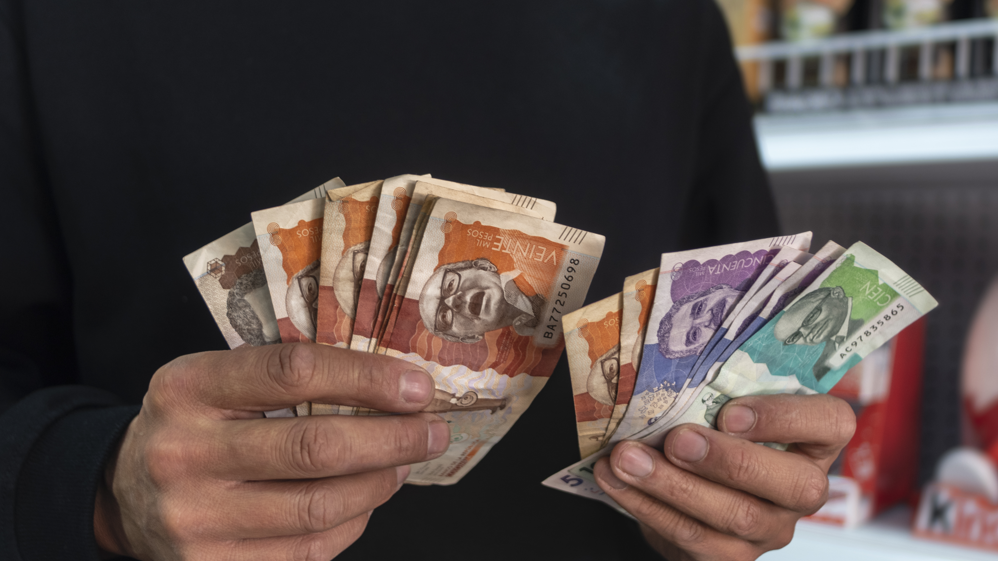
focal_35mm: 45
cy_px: 311
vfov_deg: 26.5
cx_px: 502
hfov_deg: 45.5
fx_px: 1191
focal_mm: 28
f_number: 2.8
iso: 400
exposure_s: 1/60
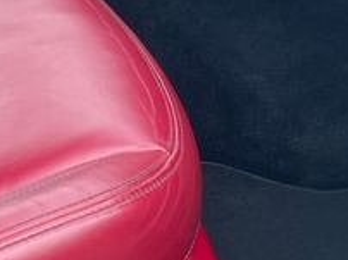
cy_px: -222
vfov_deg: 10.5
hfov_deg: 14.7
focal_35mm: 132
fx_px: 1325
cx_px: -14
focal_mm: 5.1
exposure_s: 1/121
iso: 64
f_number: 1.6
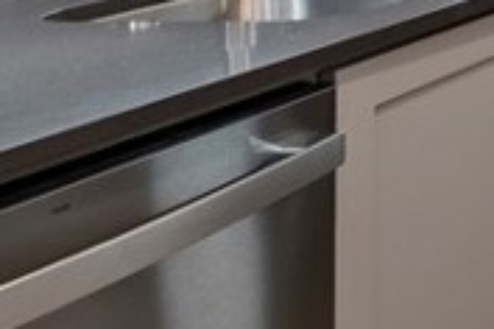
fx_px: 1111
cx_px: 1206
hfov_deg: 14.7
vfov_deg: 14.7
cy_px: -263
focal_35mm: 81
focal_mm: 14
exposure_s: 1/5
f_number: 10
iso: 500
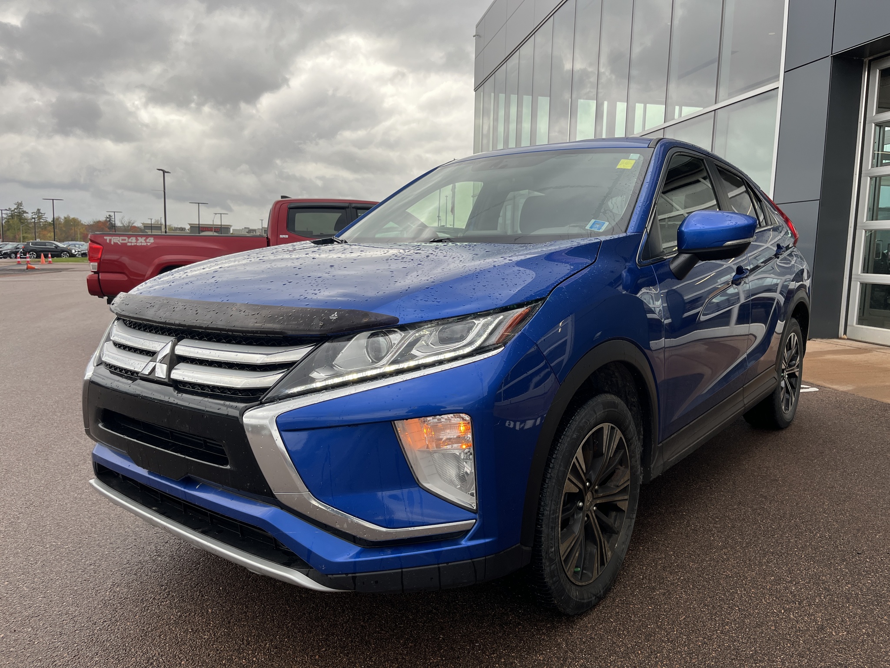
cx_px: 445
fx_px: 668
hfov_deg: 67.3
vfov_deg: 53.1
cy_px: 334
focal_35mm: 26
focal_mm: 5.1
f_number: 1.6
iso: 50
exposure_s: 1/639
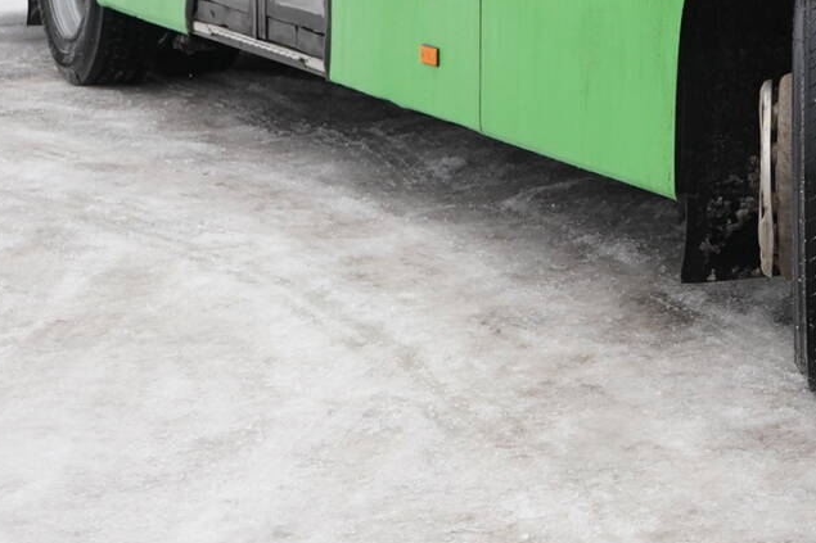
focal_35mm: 133
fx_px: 3014
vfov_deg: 10.0
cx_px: 1195
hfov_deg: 14.5
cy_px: -297
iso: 1250
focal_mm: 33
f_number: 6.3
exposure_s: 1/800
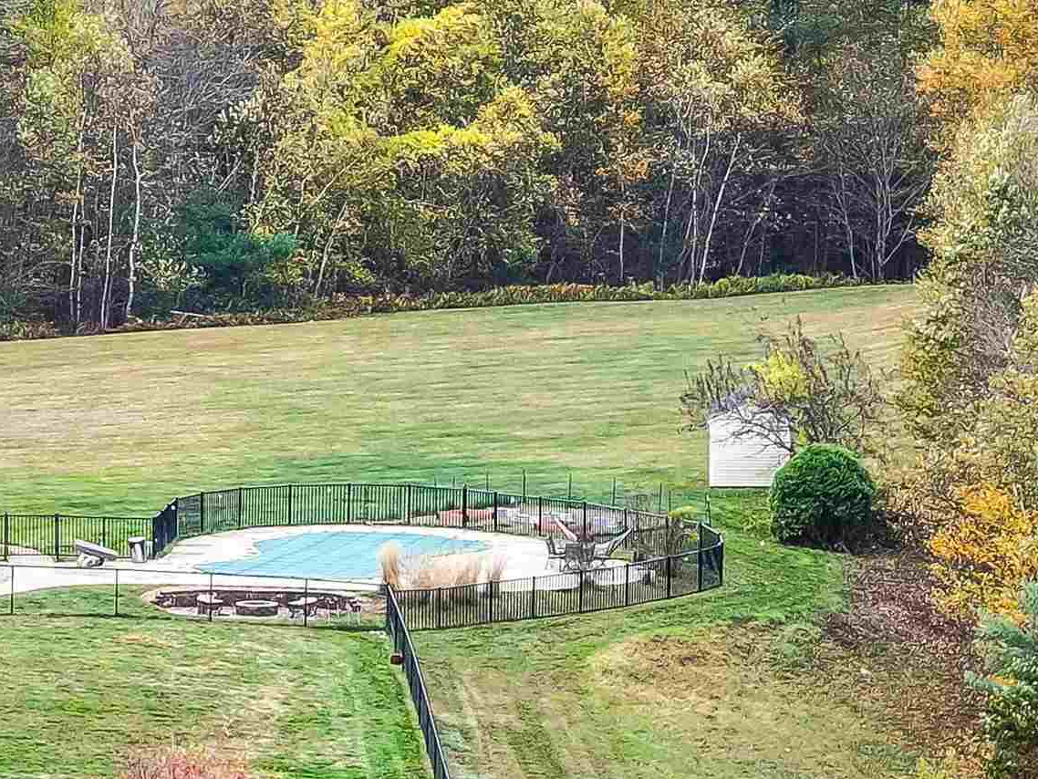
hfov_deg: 4.4
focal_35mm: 448
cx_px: -325
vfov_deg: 3.3
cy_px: 525
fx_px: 13437
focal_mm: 30.71
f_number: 3.4
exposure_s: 1/200
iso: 100
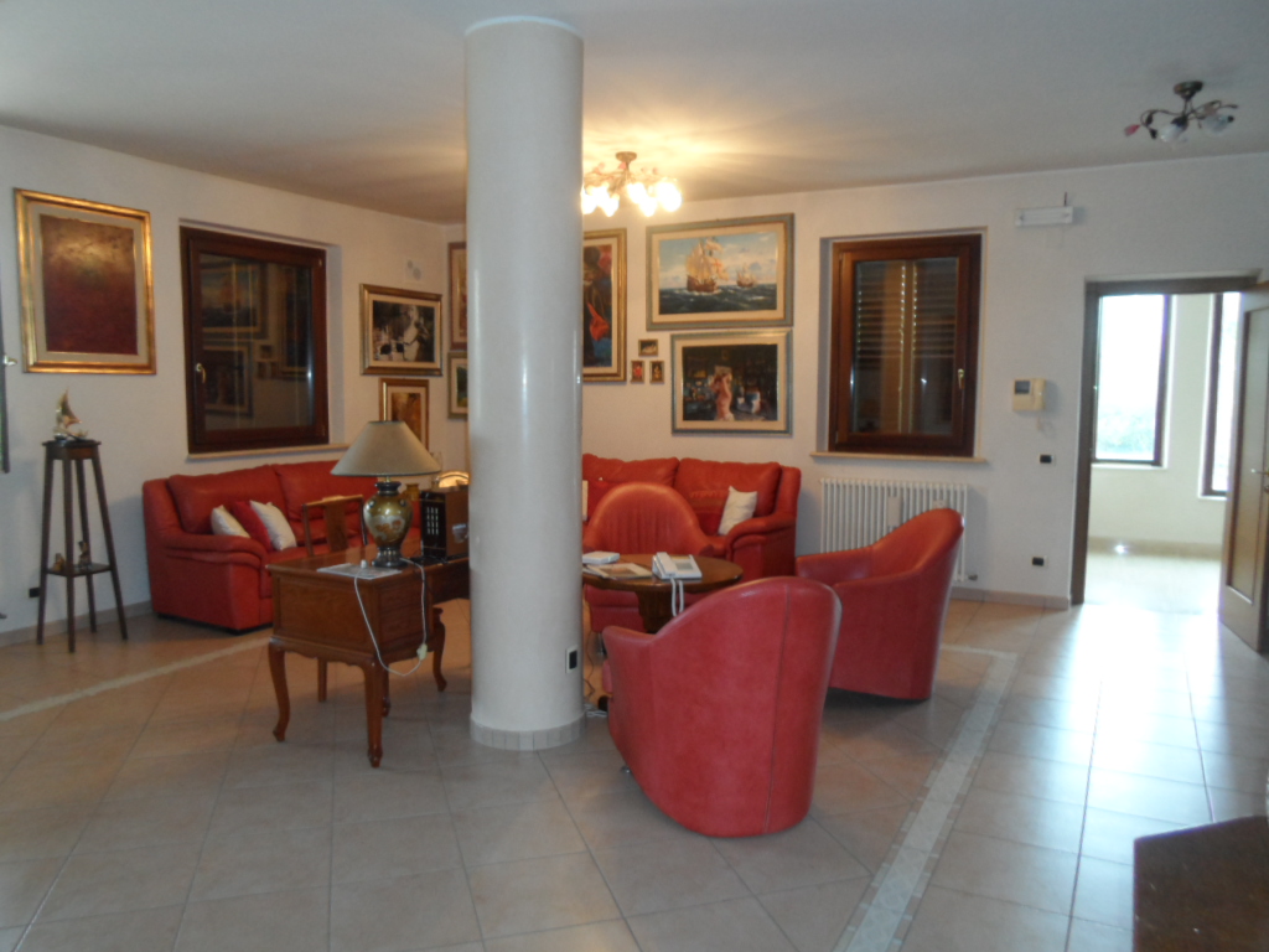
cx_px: 634
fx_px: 916
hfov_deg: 69.4
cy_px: 476
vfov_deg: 54.9
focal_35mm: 25
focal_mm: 4.5
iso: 200
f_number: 2.5
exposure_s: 1/30
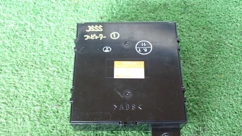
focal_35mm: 40
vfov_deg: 29.7
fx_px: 257
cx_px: 120
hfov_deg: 50.5
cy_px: 80
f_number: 2.5
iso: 800
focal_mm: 6.37
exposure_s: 1/30
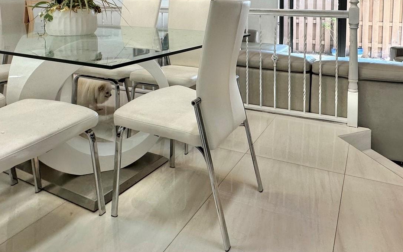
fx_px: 308
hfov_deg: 65.4
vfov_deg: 41.0
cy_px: 25
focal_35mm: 28
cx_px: 255
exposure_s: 1/120
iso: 100
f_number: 2.2
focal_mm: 2.22
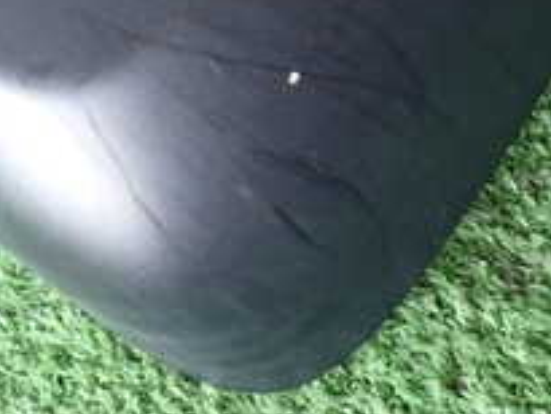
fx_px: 1163
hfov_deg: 25.2
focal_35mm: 73
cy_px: -75
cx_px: -16
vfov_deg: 19.1
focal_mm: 4.5
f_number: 2
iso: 320
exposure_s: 1/30
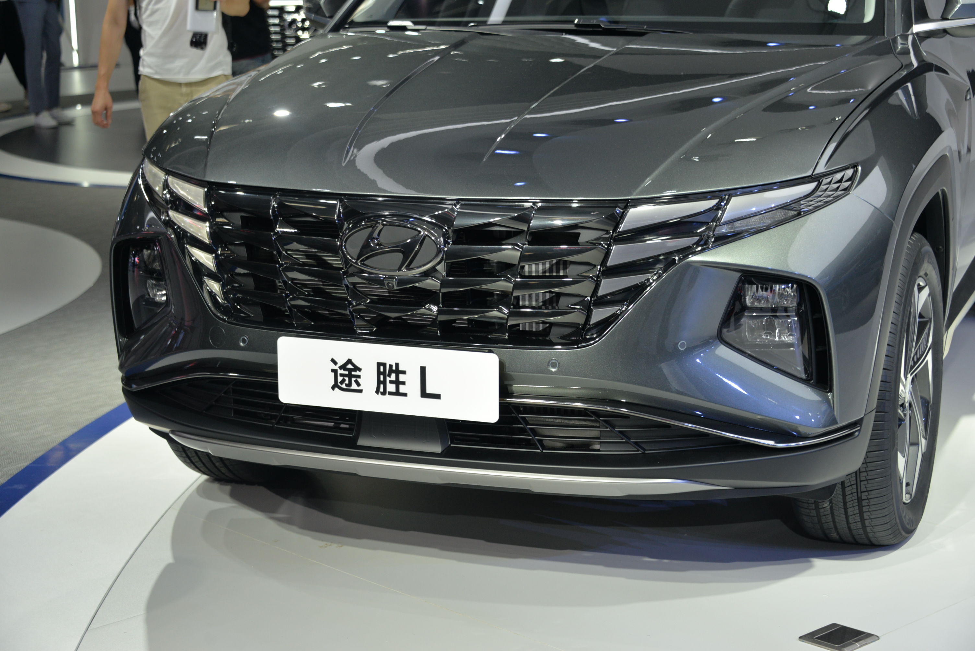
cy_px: 326
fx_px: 1842
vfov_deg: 20.0
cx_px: 488
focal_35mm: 68
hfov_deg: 29.6
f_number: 5
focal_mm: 68
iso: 640
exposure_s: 1/400
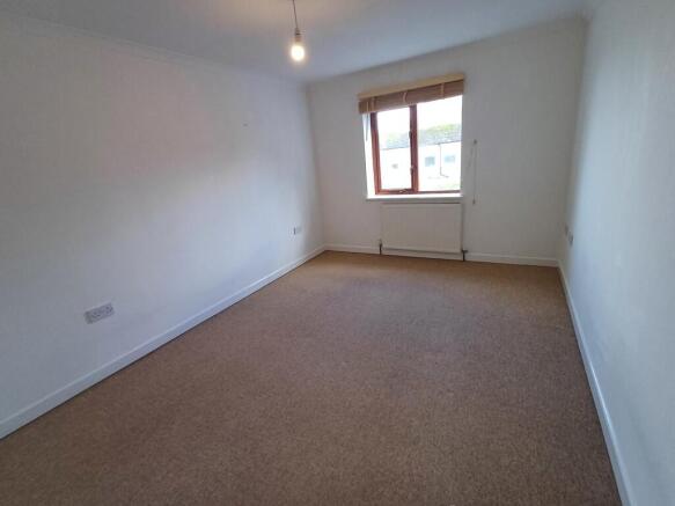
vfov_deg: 78.1
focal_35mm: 16
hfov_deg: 94.5
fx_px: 312
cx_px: 338
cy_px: 253
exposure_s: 1/50
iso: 125
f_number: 2.2
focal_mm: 1.64
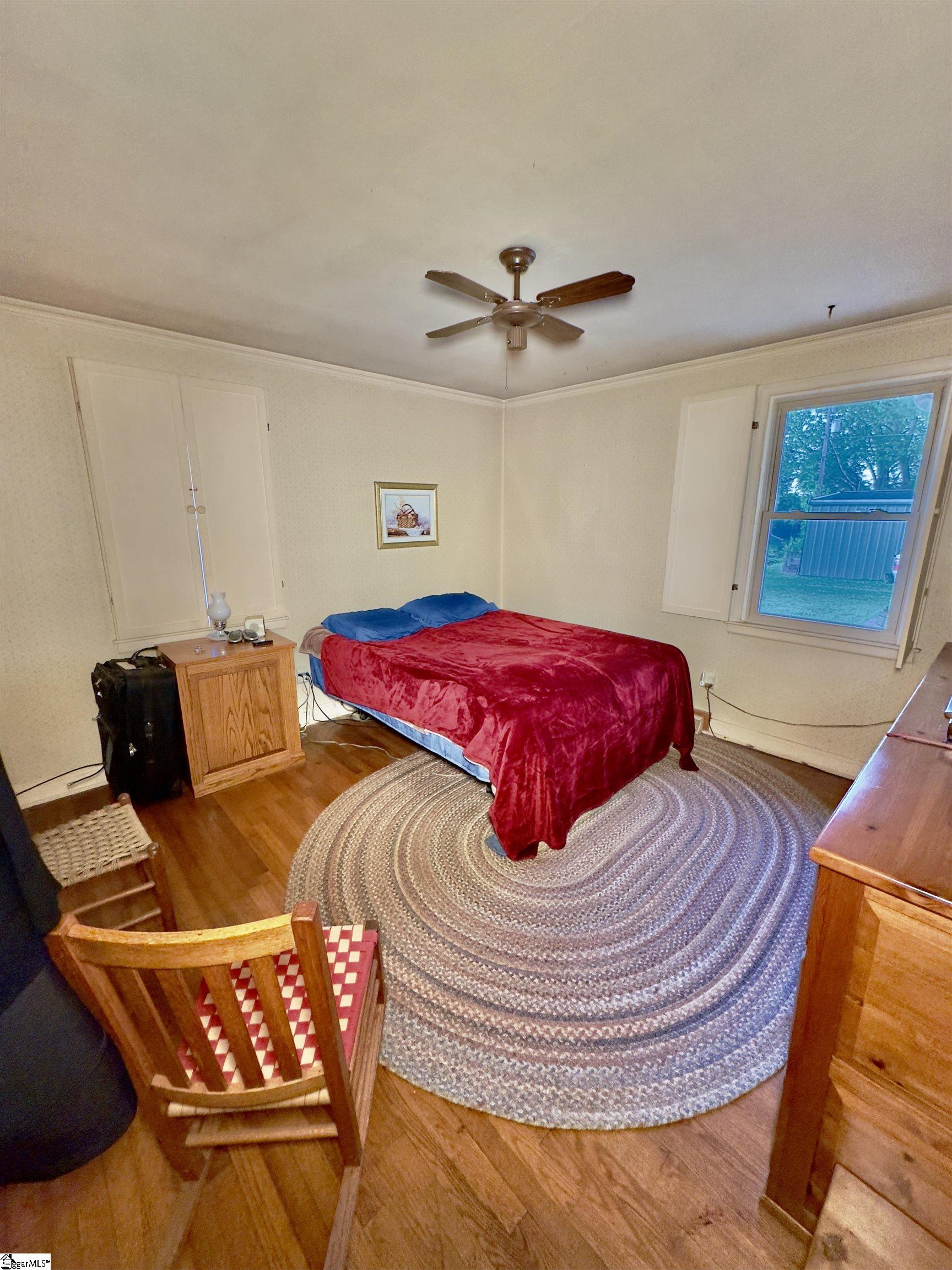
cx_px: 476
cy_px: 635
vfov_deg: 102.1
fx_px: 513
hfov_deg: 85.7
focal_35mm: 14
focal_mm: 2.22
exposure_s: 1/60
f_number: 2.2
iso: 640
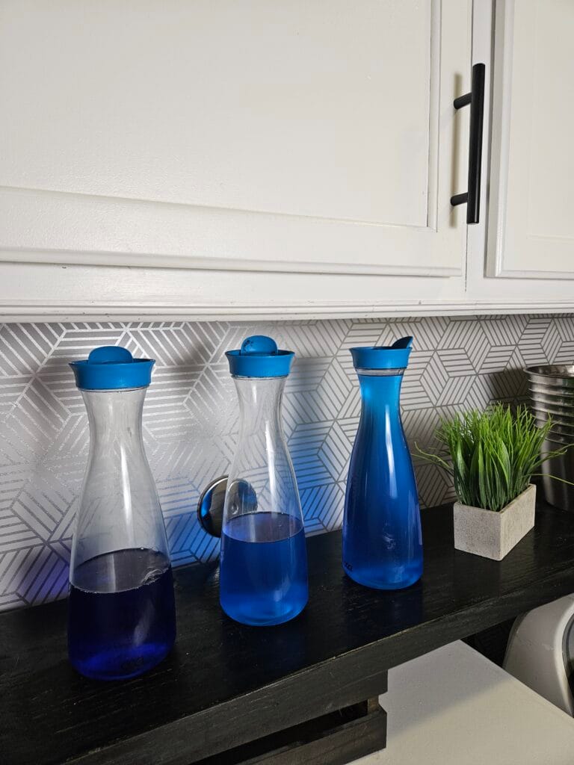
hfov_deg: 58.9
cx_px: 287
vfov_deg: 73.9
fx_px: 509
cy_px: 382
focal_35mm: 23
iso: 64
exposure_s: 1/120
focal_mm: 5.4
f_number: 1.8
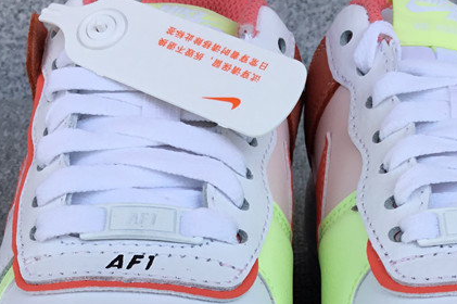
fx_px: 875
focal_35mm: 69
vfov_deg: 18.8
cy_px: 346
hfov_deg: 29.2
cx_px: 282
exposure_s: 1/570
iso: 25
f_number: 2.4
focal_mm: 3.3
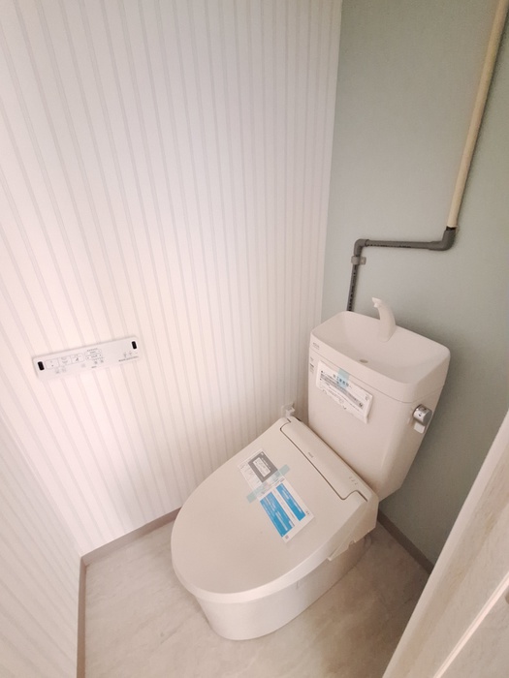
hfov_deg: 89.9
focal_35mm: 13
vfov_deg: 106.2
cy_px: 339
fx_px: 255
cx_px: 254
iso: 1000
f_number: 2.2
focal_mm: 1.74
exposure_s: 1/10
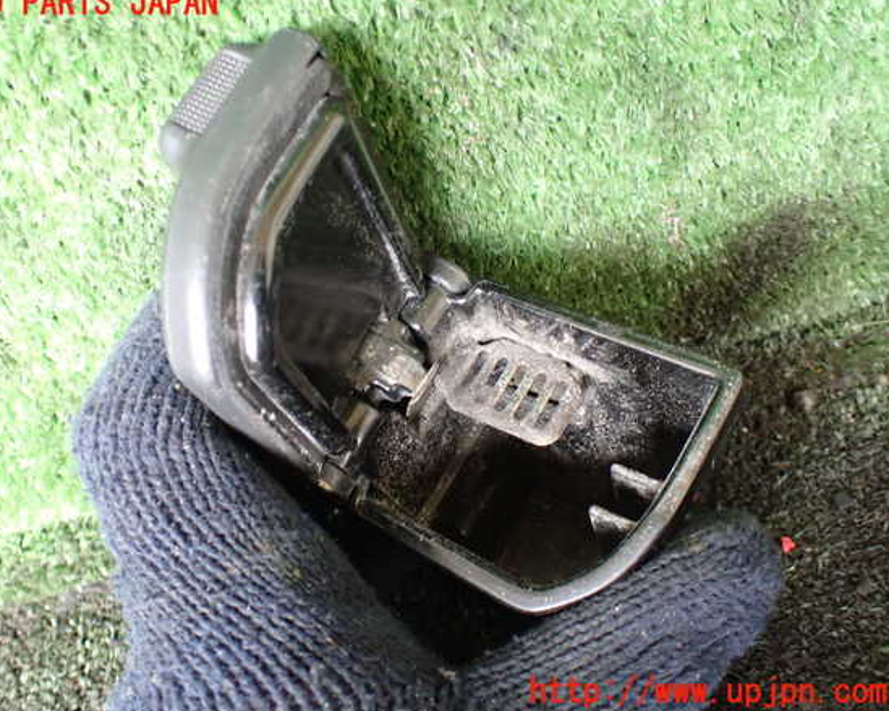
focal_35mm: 32
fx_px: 842
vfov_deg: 45.8
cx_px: 410
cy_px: 348
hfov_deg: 55.6
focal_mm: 5.4
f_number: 2.3
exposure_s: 1/80
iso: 800
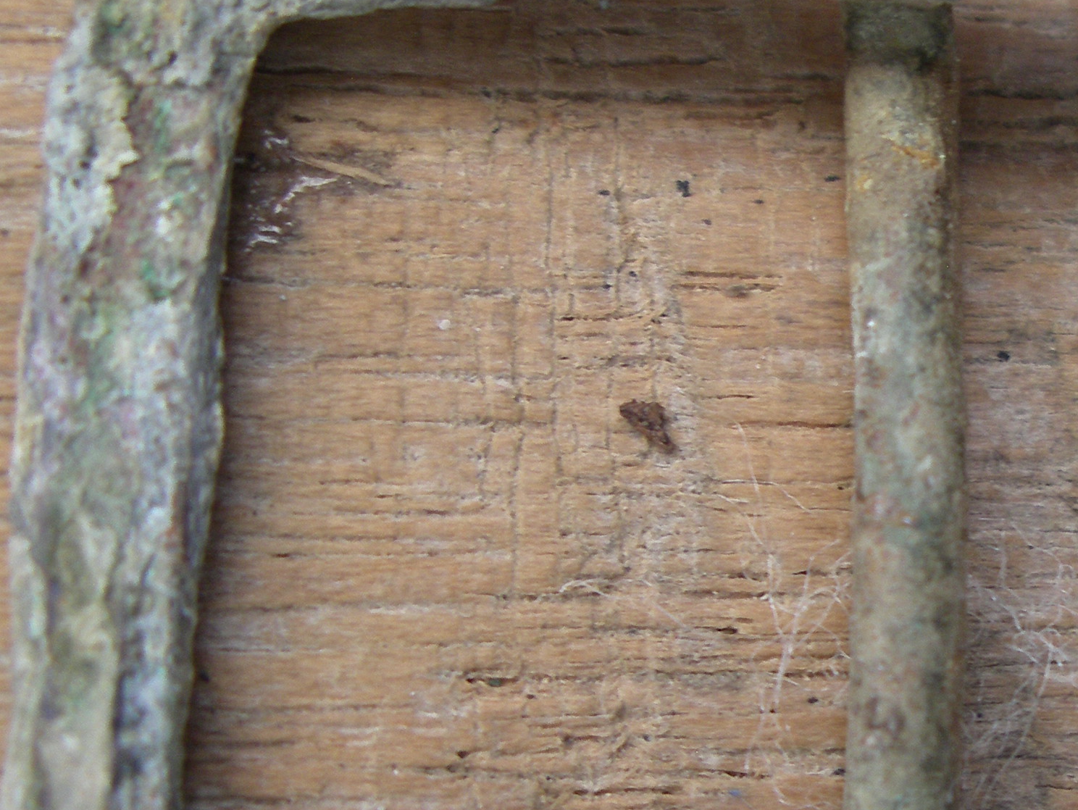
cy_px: 528
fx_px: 2368
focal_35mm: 76
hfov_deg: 24.9
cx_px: 968
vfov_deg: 19.4
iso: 160
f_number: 2.8
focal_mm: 7.8
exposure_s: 1/40
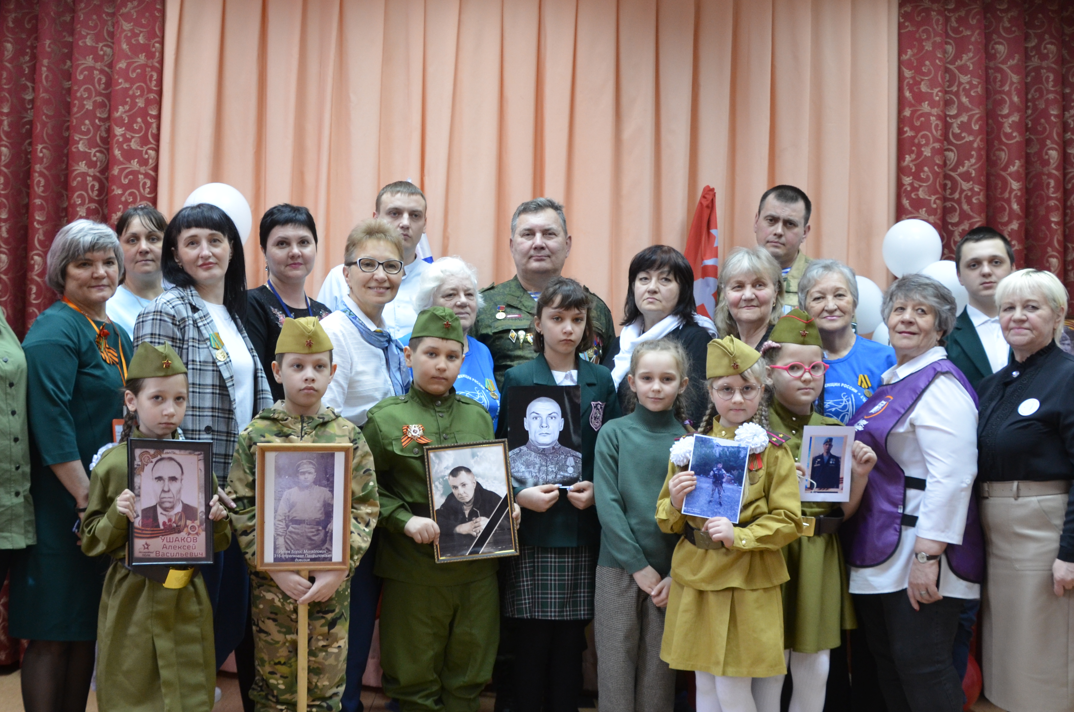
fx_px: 1102
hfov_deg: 51.8
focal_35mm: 37
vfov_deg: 35.7
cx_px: 462
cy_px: 422
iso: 800
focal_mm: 18
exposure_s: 1/30
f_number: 3.5
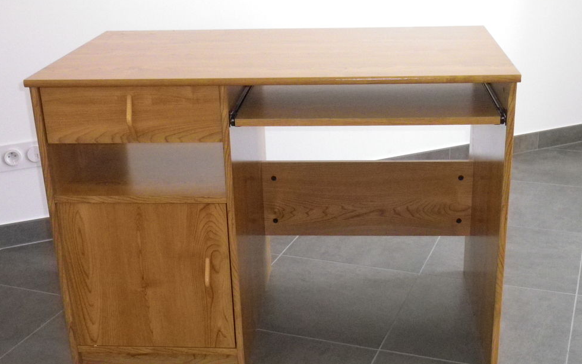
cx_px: 293
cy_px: 219
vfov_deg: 24.4
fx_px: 840
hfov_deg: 38.2
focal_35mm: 53
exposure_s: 1/60
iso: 800
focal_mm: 8.7
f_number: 4.2
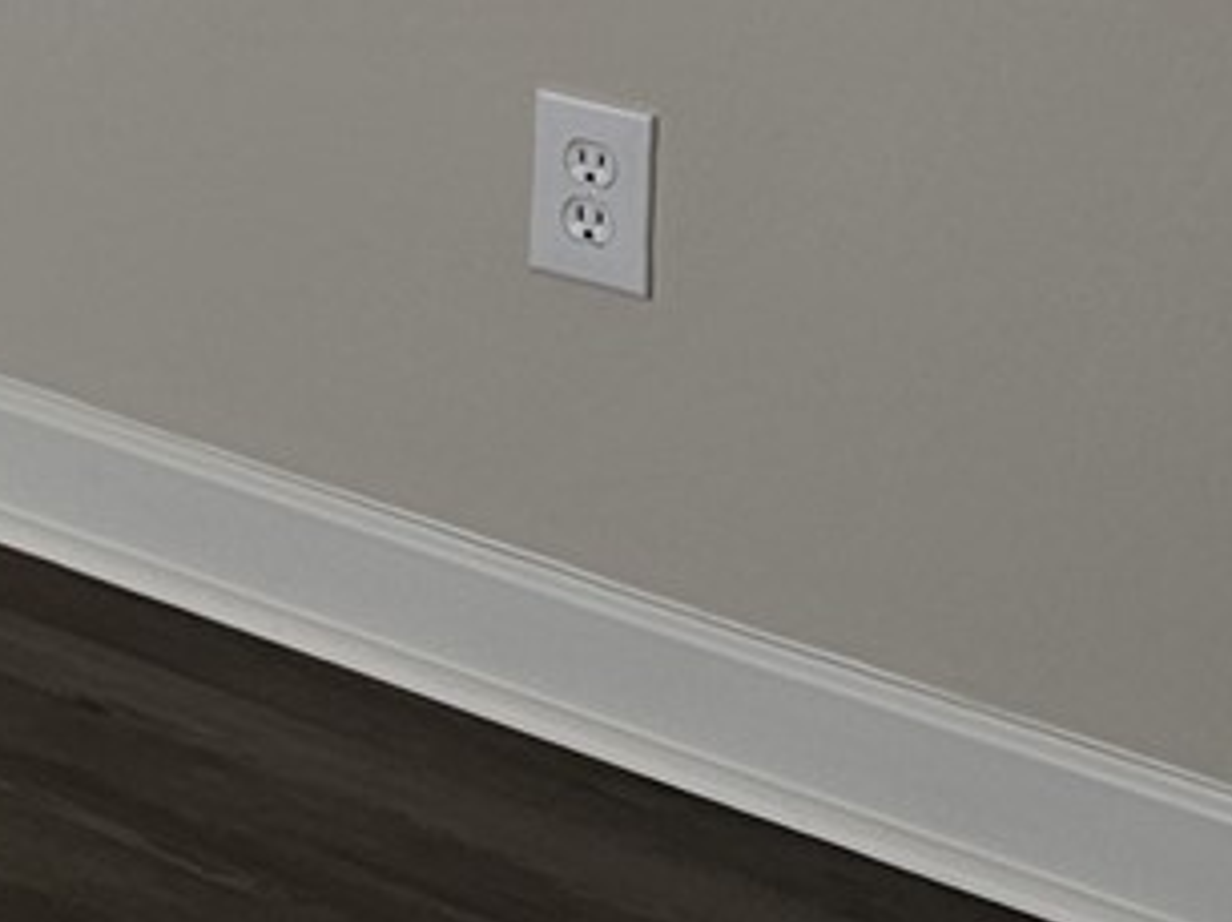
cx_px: -2375
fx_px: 5477
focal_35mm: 154
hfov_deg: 9.9
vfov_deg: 9.0
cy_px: -942
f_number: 1.7
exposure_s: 1/120
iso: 25
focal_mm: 6.3
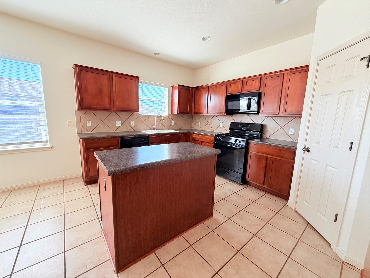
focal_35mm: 14
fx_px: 150
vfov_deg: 85.7
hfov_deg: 102.1
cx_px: 185
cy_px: 139
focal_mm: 2.22
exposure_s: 1/121
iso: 125
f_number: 2.2
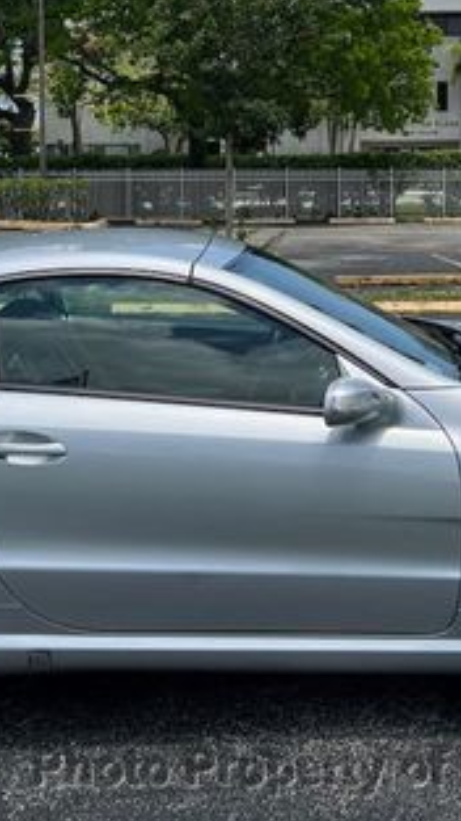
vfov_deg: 35.1
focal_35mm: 58
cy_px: 194
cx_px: 215
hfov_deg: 20.7
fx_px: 1261
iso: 50
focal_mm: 5.7
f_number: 1.5
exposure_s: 1/4630
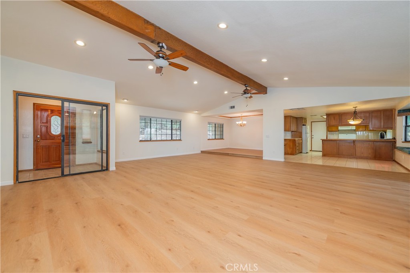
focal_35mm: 14
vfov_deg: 81.1
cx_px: 205
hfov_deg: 104.3
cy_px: 136
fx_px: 159
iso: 450
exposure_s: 1/60
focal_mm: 14
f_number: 4
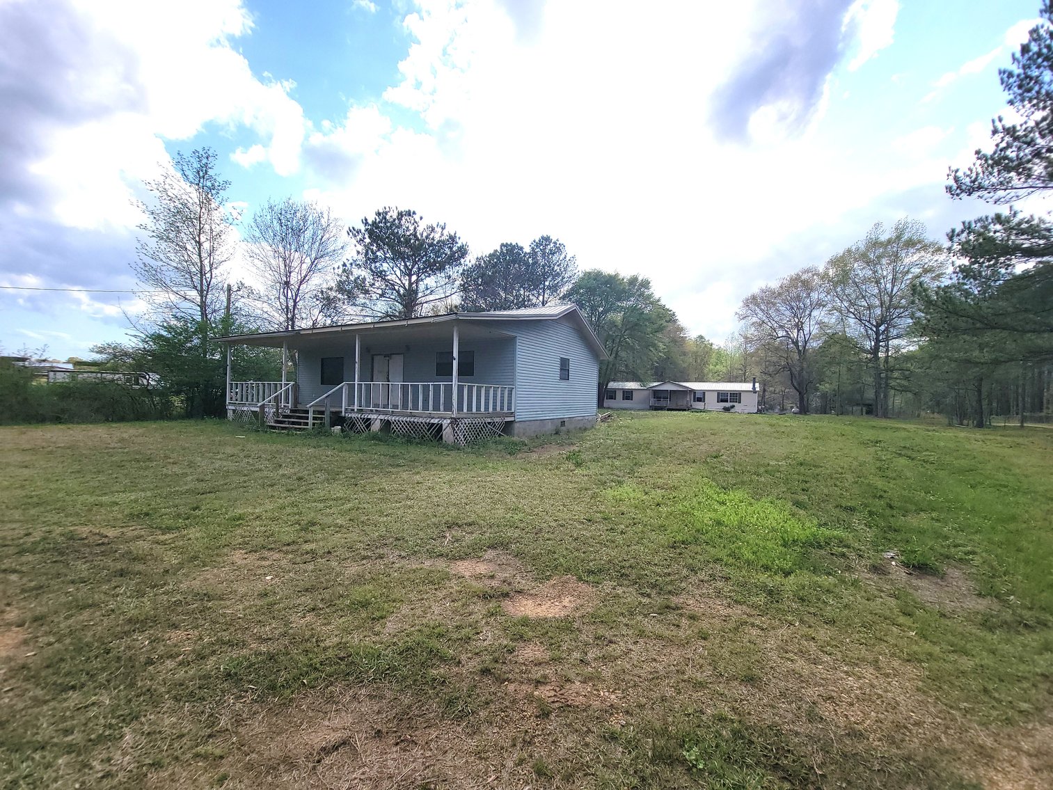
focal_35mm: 13
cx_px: 526
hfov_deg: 106.2
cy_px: 395
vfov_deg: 89.9
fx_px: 395
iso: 50
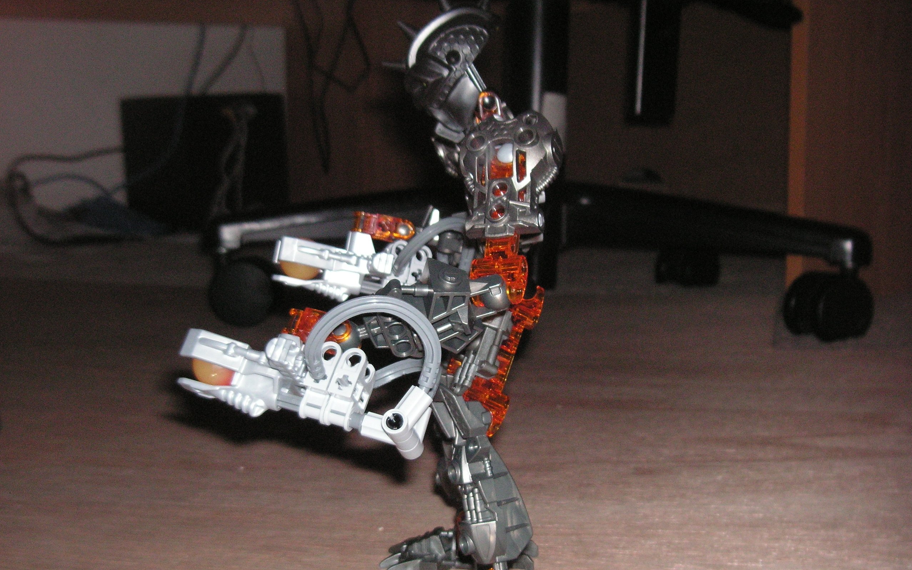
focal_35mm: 50
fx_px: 1243
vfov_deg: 25.8
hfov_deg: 40.3
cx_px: 457
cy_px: 335
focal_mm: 7.7
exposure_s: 1/45
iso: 160
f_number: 3.6
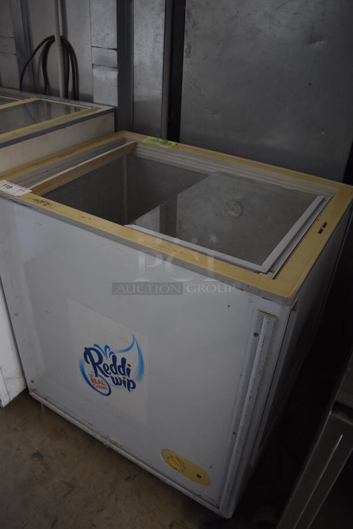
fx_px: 396
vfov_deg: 67.3
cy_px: 264
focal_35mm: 27
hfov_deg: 48.0
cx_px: 176
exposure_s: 1/125
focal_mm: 18
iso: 2000
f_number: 3.5
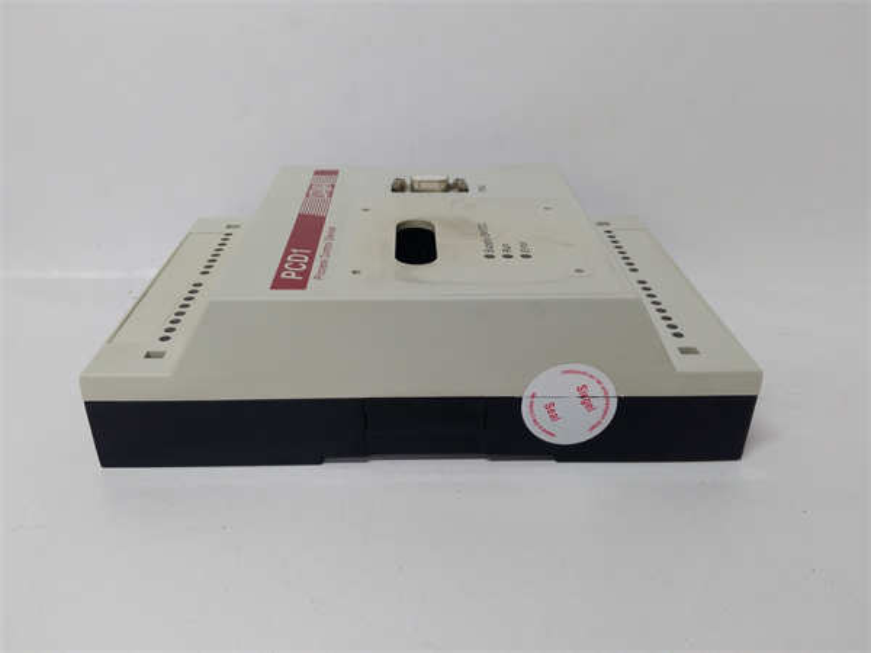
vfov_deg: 51.4
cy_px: 326
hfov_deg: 65.3
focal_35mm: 27
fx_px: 679
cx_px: 436
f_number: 2
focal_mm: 3.79
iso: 157
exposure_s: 1/33
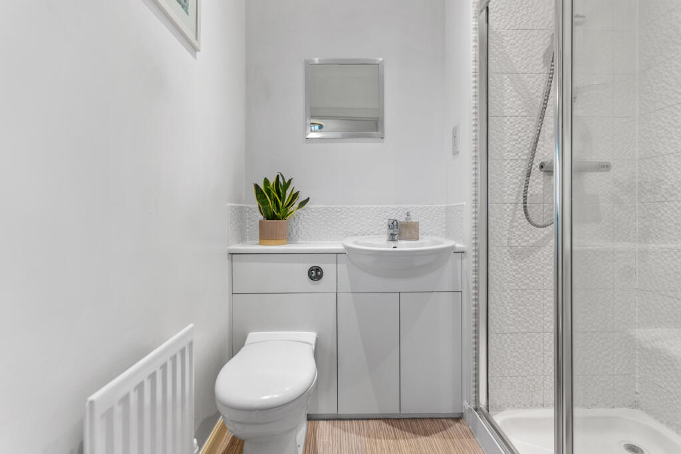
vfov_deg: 70.5
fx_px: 322
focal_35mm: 17
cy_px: 227
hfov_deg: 93.3
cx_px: 340
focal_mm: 17
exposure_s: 1/4
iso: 250
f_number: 3.5
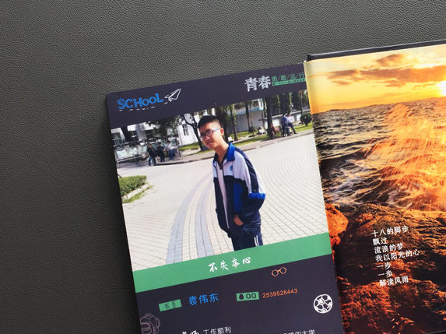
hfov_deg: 46.2
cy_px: 209
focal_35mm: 40
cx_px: 293
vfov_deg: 35.7
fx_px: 515
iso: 32
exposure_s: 1/129
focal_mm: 4.15
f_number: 2.2
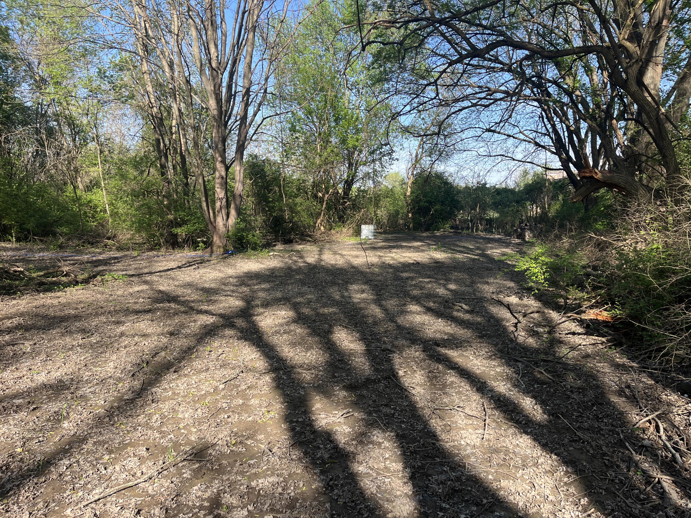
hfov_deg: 67.3
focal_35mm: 26
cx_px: 346
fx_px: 519
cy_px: 259
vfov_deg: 53.1
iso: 50
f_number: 1.6
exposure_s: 1/913
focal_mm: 5.1
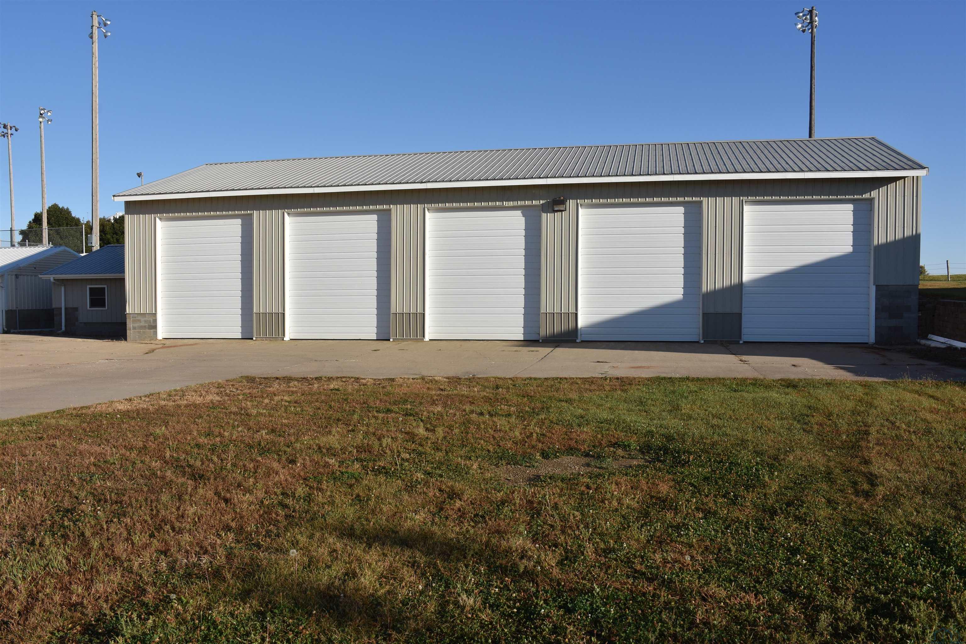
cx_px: 483
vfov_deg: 43.6
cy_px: 322
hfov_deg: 61.9
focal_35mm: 30
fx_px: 805
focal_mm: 20
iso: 160
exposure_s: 1/500
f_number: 8
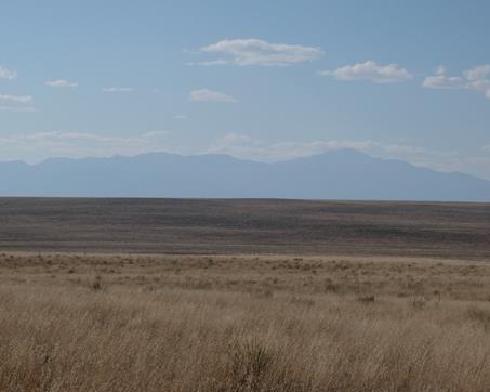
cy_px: 198
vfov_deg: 12.4
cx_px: 216
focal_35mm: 124
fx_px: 1797
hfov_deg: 15.5
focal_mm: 16.1
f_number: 5.6
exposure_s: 1/1000
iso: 80
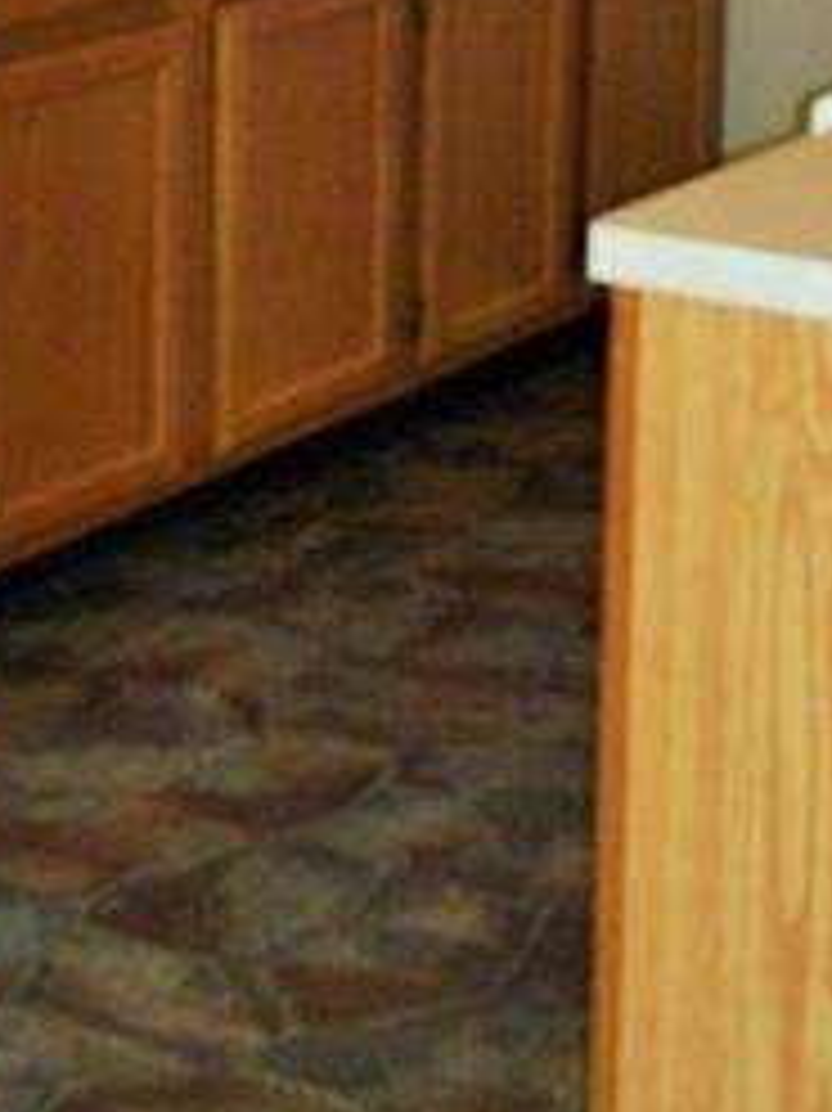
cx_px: 373
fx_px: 3592
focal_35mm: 112
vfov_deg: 17.0
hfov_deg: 13.2
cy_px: -95
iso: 200
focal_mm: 6
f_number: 2.7
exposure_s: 1/60
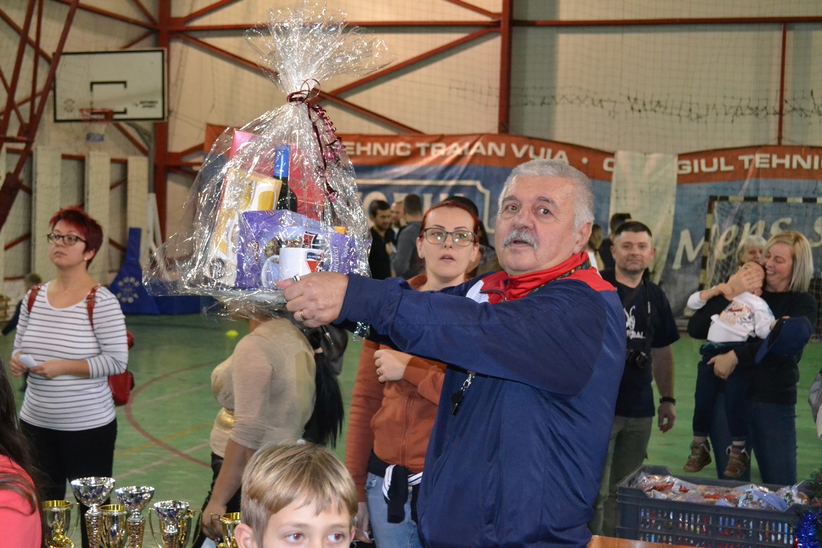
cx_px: 411
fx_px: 1233
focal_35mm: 54
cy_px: 274
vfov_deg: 25.1
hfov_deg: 36.9
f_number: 5
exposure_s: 1/60
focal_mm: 36
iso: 3200
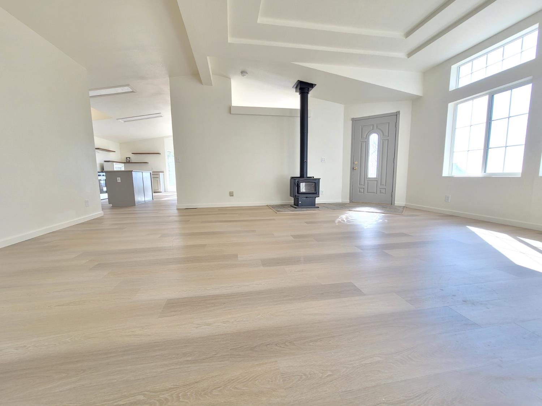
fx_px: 204
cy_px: 203
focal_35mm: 13
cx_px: 271
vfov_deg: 89.9
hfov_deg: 106.2
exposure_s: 1/60
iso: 80
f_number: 2.2
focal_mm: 2.2
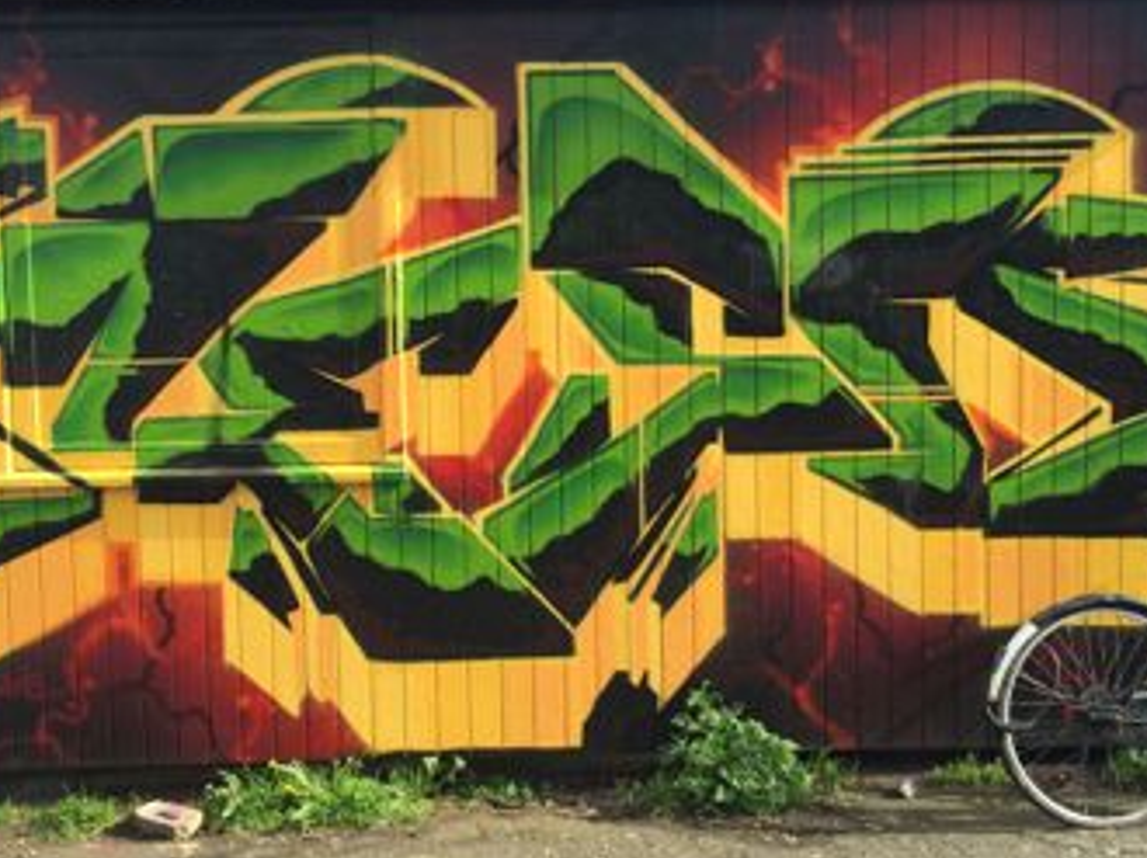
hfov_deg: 43.0
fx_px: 1457
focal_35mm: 44
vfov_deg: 32.8
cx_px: 539
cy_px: 492
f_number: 2.2
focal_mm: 4.15
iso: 32
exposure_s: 1/628
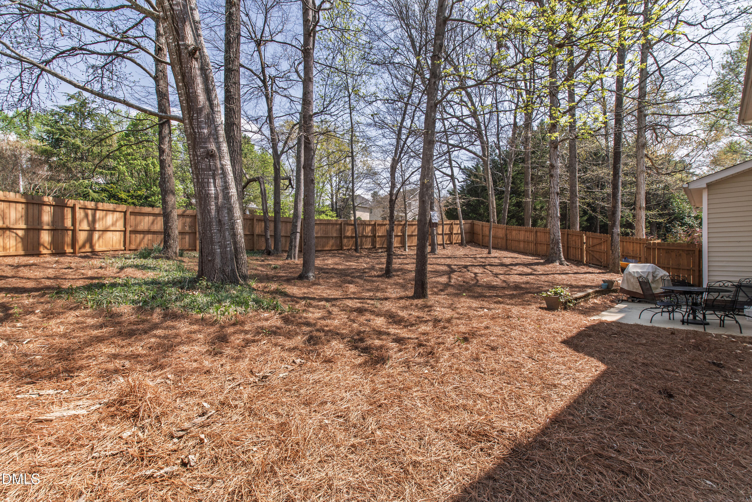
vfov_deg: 77.3
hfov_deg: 100.4
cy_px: 251
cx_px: 376
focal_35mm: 15
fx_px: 313
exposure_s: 1/160
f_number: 8
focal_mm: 10
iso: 100
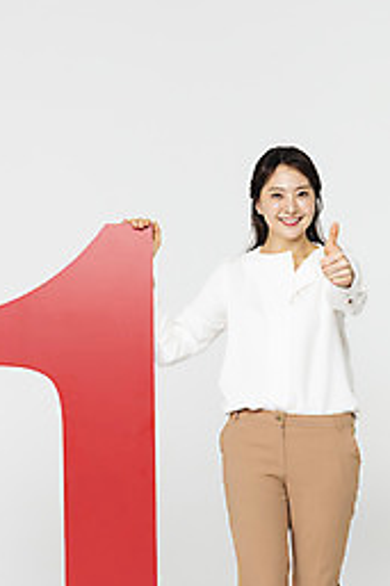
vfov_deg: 18.7
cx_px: 181
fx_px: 1774
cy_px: 410
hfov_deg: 12.5
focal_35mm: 109
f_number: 18
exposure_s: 1/125
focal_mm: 70
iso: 100
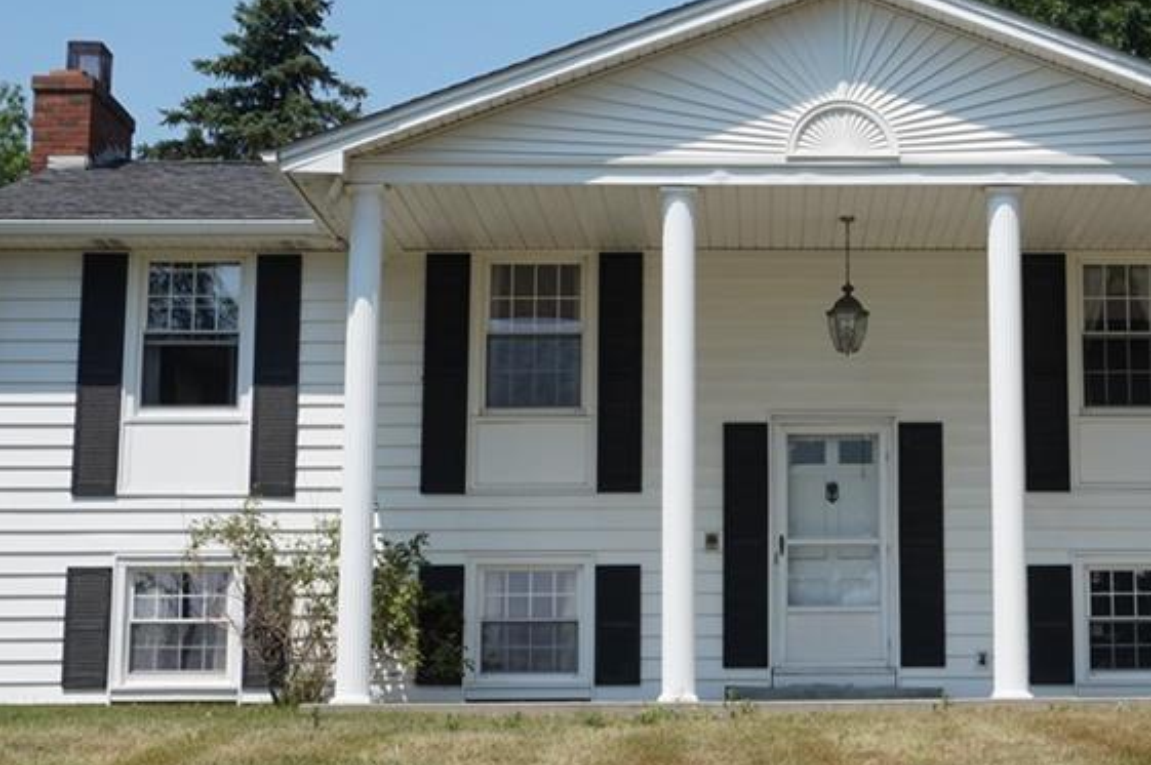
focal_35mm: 74
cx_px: 870
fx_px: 2361
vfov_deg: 18.4
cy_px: 392
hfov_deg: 27.0
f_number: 11
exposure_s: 1/160
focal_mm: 27
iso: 100
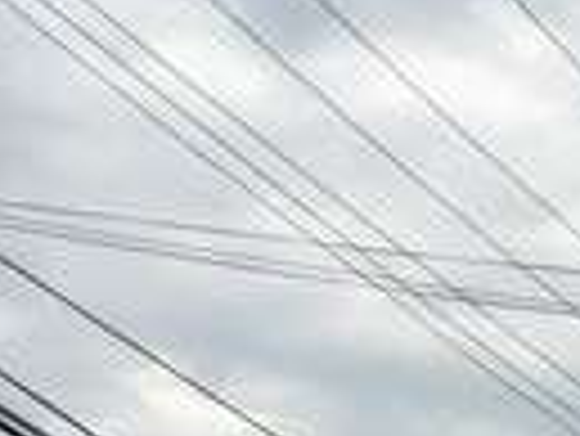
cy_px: 1182
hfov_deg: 10.0
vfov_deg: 7.5
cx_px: 1218
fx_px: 3019
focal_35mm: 180
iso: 32
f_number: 2.2
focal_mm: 4.15
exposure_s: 1/302
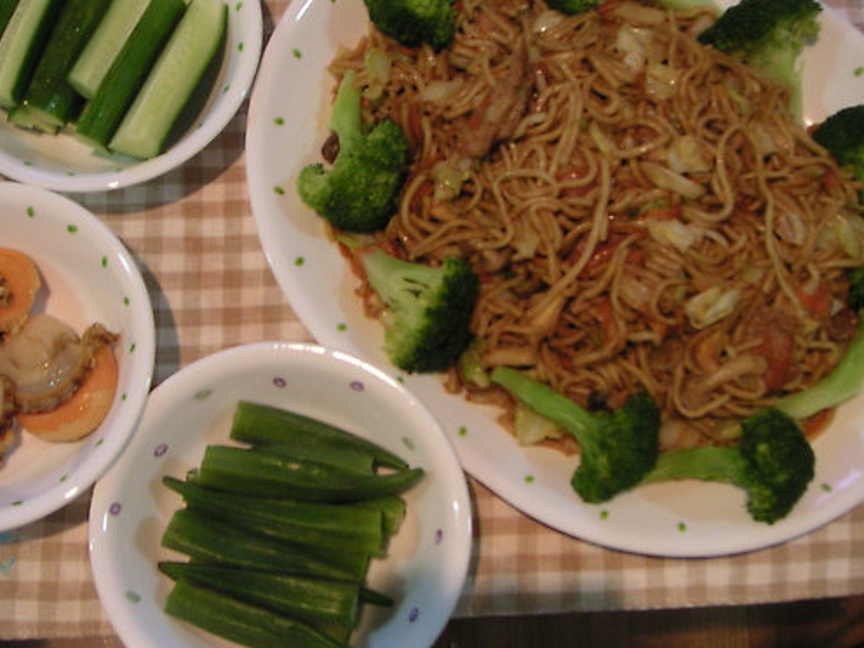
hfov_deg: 41.2
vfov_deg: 31.4
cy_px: 263
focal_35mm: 46
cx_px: 404
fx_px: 1148
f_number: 2.8
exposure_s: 1/2
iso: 100
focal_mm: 6
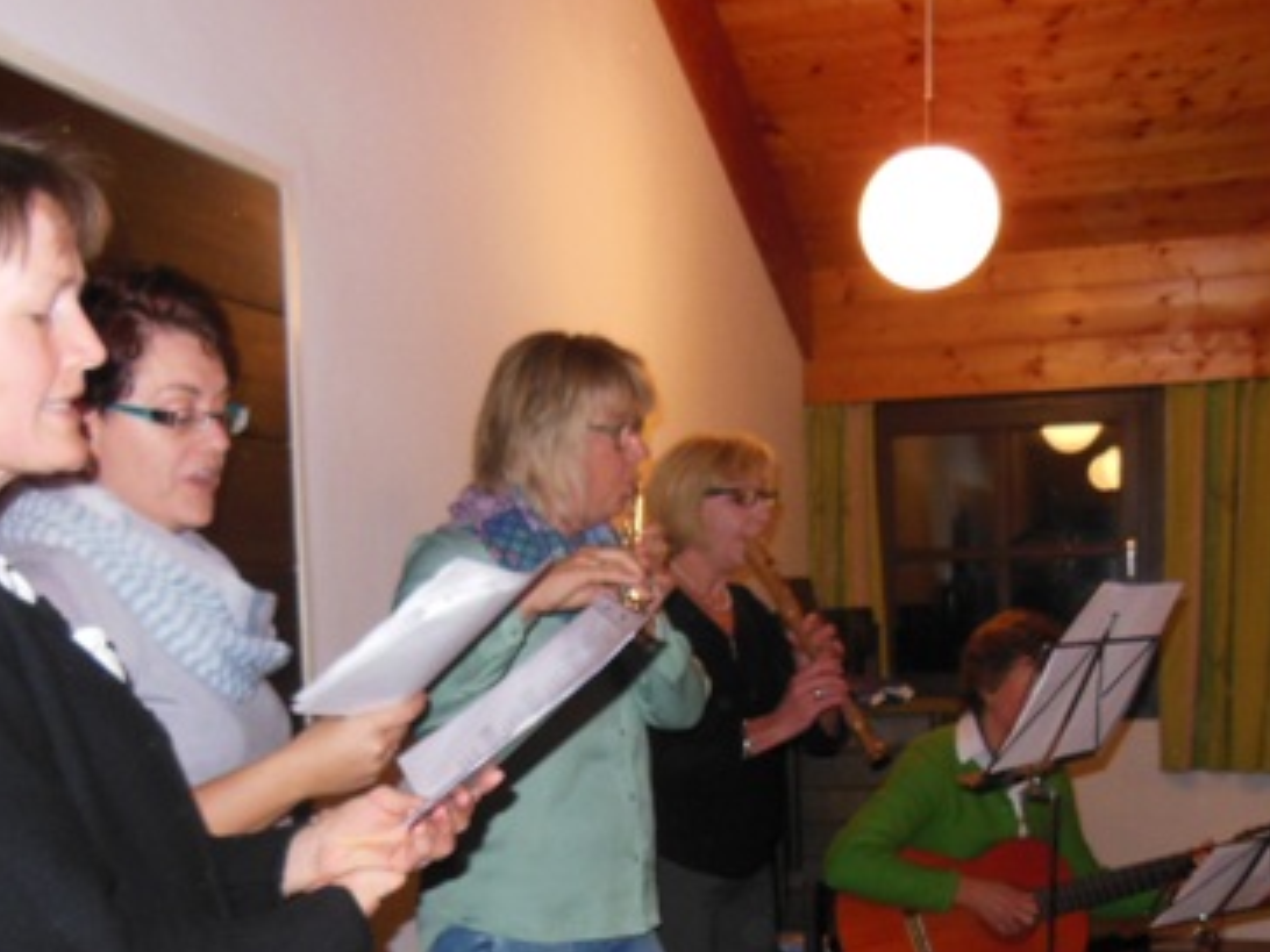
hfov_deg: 42.9
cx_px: 635
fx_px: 1614
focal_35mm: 44
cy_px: 802
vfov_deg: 31.7
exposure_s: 1/25
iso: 320
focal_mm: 4.5
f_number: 3.5
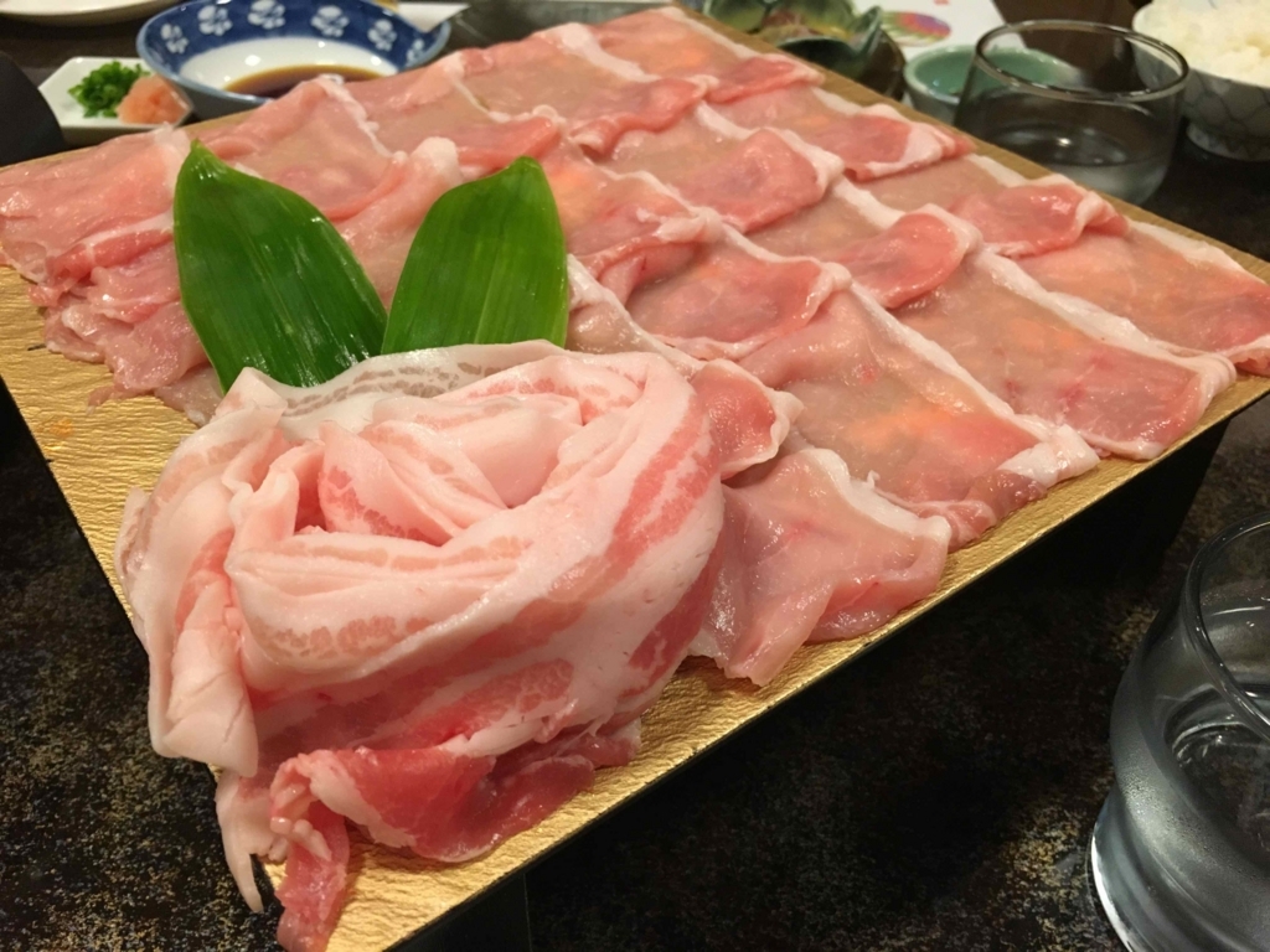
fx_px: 1064
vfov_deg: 48.2
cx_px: 635
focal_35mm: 29
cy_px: 476
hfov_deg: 61.7
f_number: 2.2
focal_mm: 4.15
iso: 125
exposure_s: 1/30
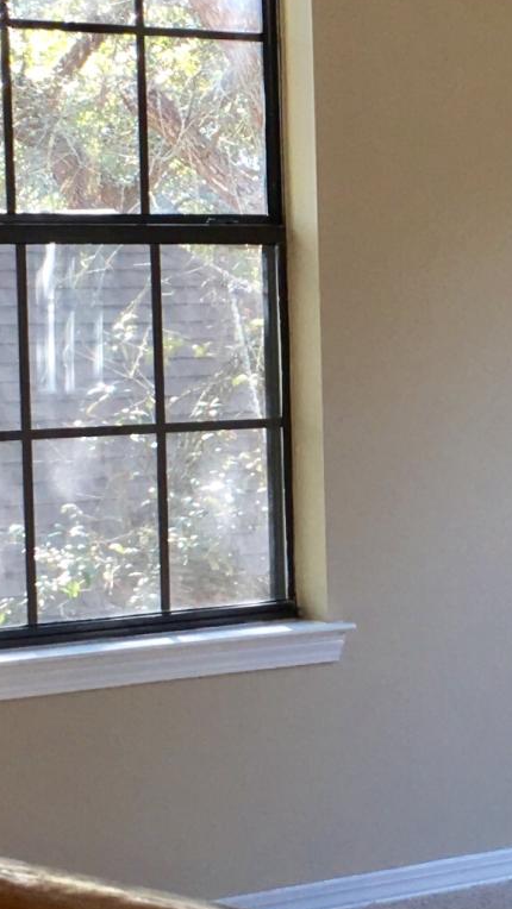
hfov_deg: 9.5
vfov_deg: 17.3
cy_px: 447
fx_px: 2991
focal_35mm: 124
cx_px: 767
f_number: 2.2
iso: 25
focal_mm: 4.15
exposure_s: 1/40
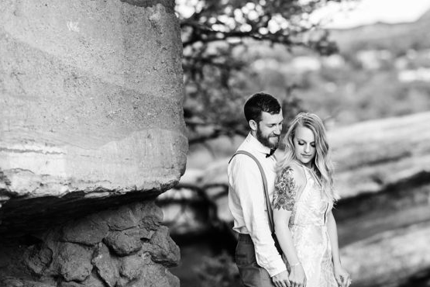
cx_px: 263
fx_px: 1875
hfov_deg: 13.1
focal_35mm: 157
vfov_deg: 8.7
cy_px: 62
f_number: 1.8
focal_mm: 85
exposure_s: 1/2500
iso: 200
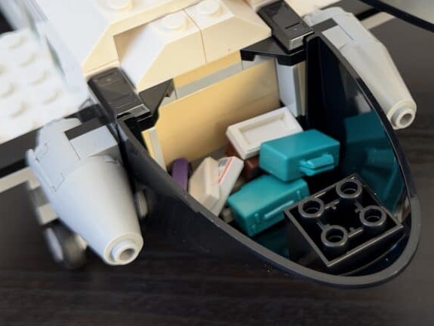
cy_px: 44
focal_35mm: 85
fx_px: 1066
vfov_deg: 17.2
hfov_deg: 22.6
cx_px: 363
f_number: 1.78
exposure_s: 1/60
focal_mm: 6.76
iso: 100
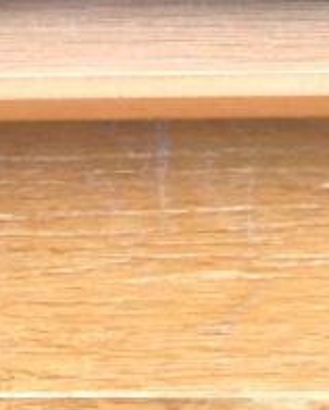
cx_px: 115
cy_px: -95
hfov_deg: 4.9
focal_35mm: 317
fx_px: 3852
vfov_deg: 6.1
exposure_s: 1/10
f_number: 4.7
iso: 3200
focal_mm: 40
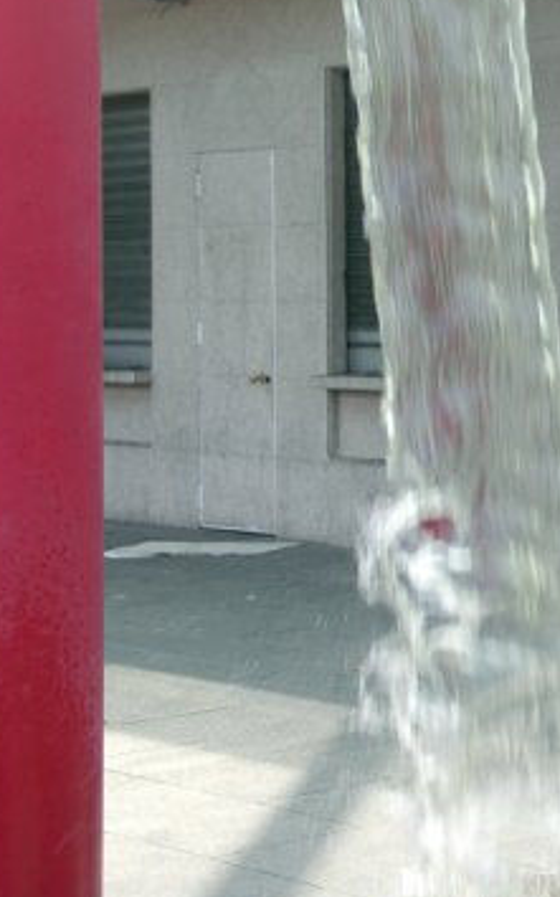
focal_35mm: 92
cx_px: 773
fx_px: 2248
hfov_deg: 13.6
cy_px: 307
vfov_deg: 22.5
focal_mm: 12.4
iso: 100
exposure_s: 1/250
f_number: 3.2
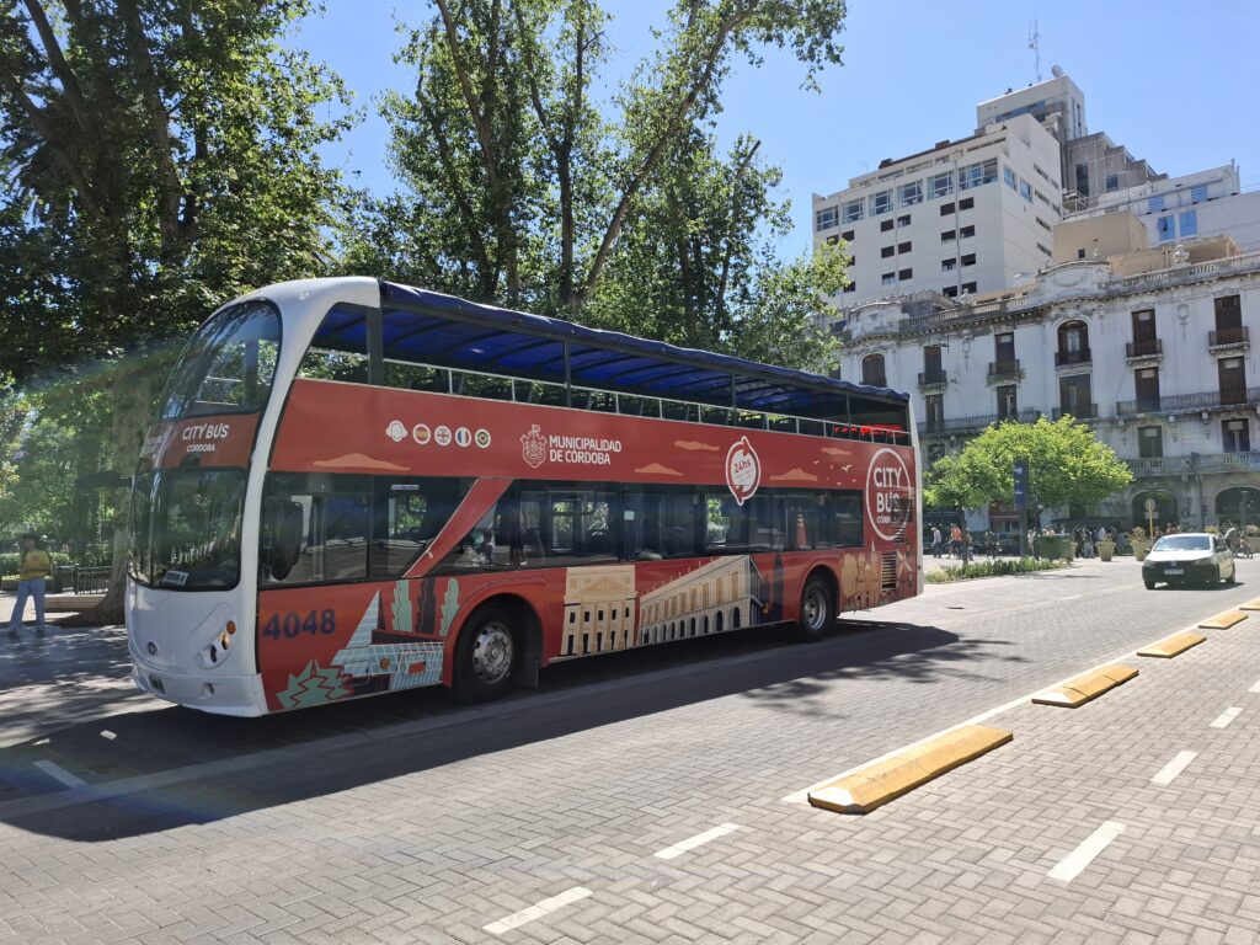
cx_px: 630
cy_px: 472
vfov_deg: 58.9
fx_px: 837
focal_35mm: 23
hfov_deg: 73.9
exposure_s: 1/1074
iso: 50
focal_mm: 5.54
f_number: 1.8
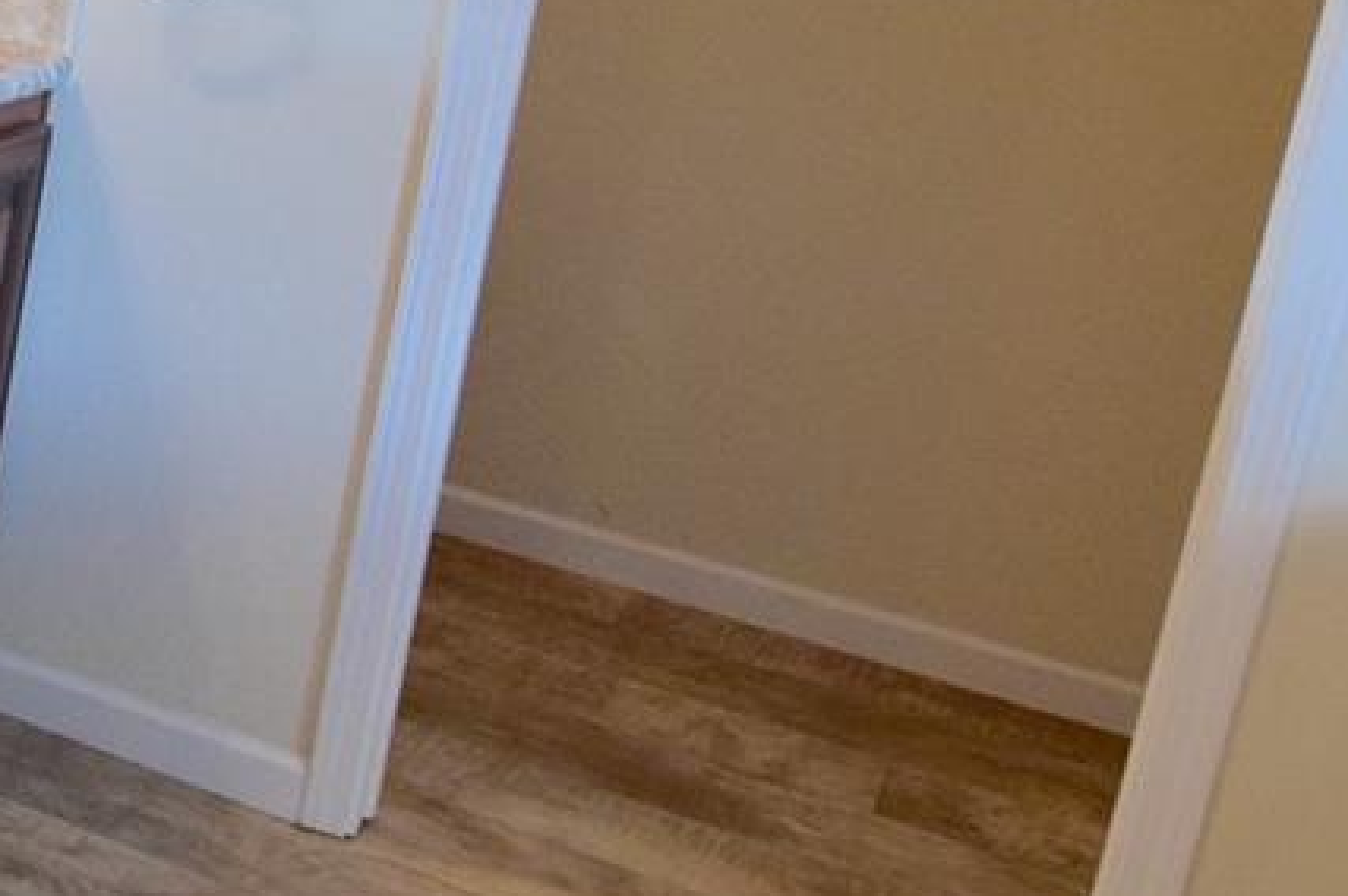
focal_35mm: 62
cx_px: -568
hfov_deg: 25.8
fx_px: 2315
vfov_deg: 21.3
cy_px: 47
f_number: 4.5
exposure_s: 1/60
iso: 1600
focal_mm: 11
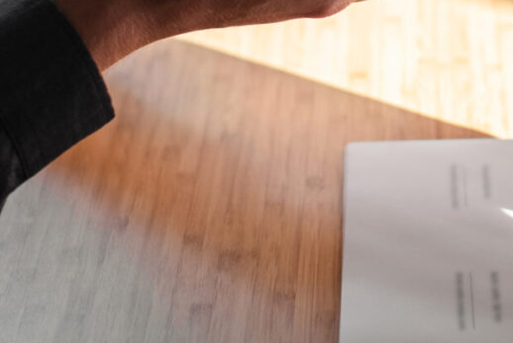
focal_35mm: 156
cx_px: 492
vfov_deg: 8.6
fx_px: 2224
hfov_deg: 13.0
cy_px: -152
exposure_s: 1/250
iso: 200
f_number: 2.8
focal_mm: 50
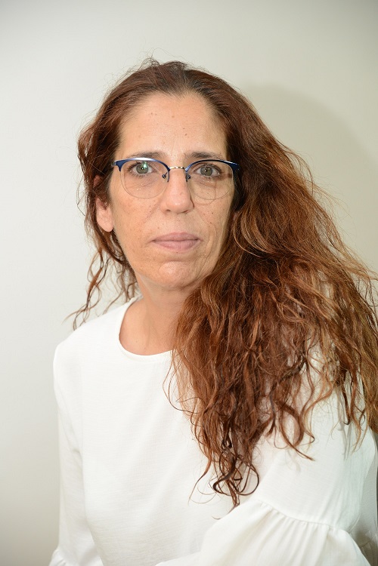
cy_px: 283
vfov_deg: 23.9
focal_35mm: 85
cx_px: 189
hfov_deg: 16.1
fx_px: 1339
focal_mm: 85
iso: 1000
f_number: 4.5
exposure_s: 1/200
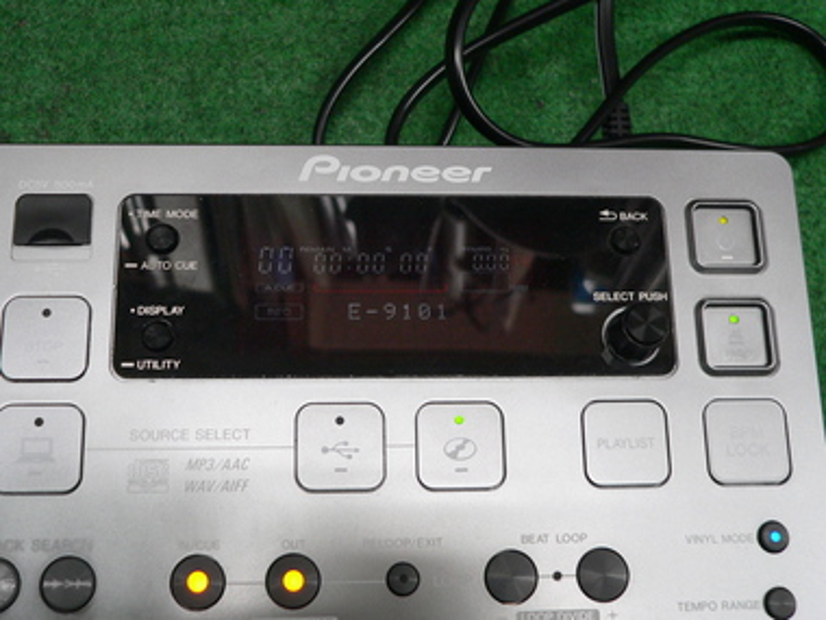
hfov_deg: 40.4
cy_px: 310
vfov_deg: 30.9
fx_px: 1122
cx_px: 413
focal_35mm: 47
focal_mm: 7.8
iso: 200
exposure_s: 1/40
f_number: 2.8
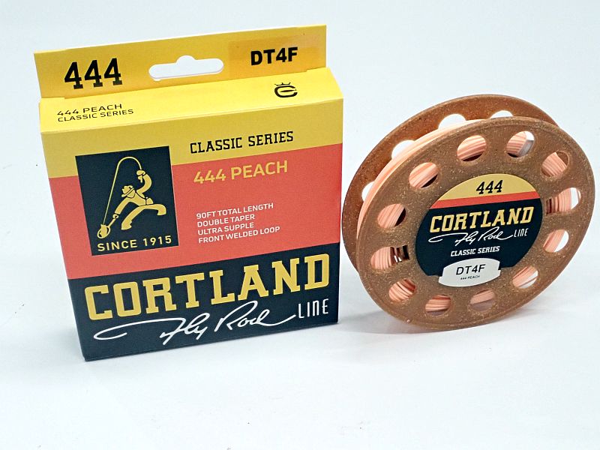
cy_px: 225
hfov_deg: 41.2
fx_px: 797
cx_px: 300
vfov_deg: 31.5
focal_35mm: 46
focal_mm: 8.41
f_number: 4.5
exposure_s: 1/50
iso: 1250
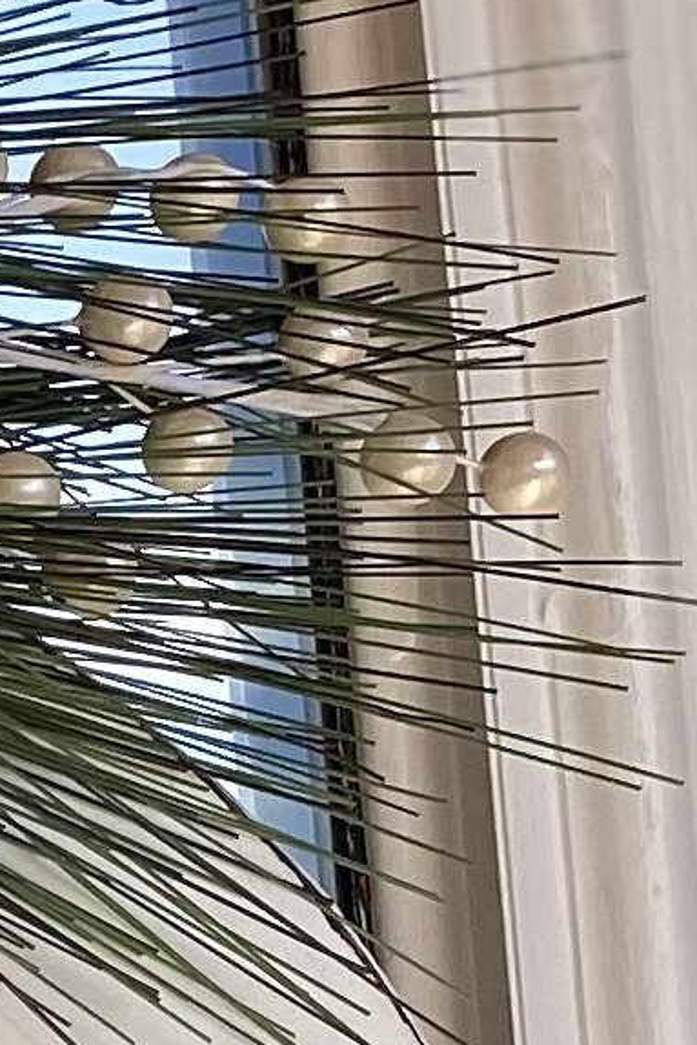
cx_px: -1643
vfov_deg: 10.5
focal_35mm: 190
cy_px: 1502
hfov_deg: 6.4
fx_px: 5514
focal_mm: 4.25
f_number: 1.8
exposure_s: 1/1157
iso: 32
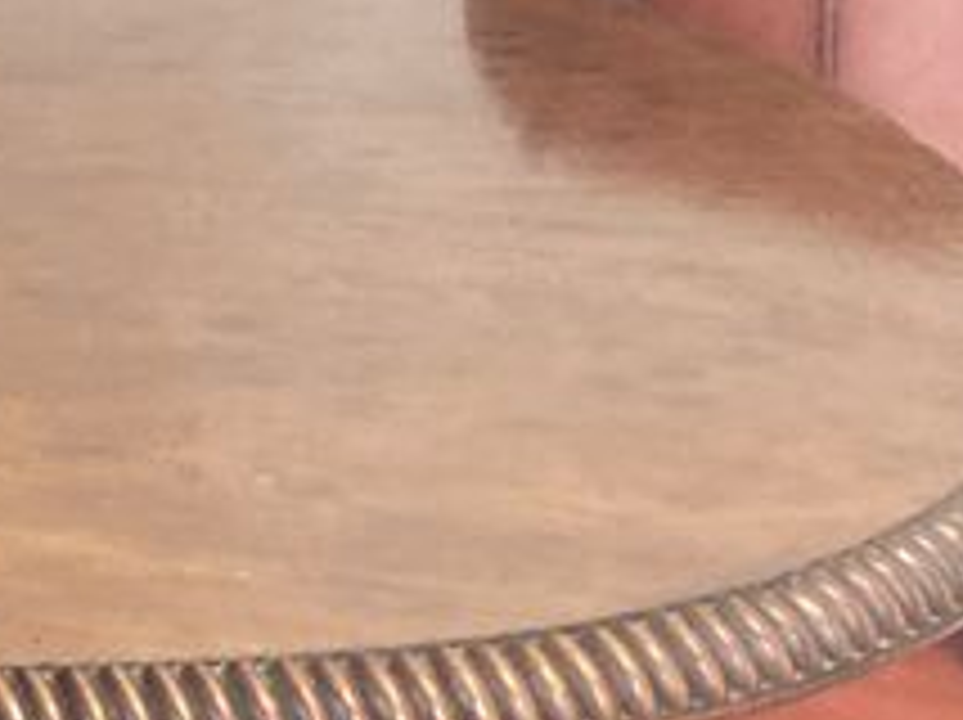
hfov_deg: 12.3
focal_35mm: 131
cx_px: -1274
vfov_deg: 11.3
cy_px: 495
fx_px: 3640
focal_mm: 3.99
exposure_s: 1/50
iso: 320
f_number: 1.8
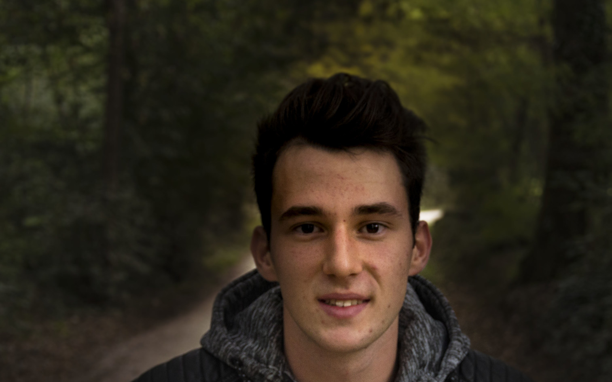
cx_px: 330
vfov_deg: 15.3
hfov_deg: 24.4
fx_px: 1414
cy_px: 320
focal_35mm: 85
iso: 400
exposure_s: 1/100
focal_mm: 35
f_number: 4.5
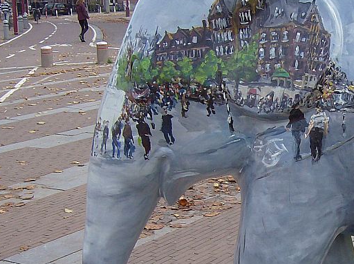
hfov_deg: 26.2
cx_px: 322
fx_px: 735
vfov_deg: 20.3
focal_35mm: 72
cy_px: 170
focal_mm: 6
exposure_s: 1/232
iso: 100
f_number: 4.7
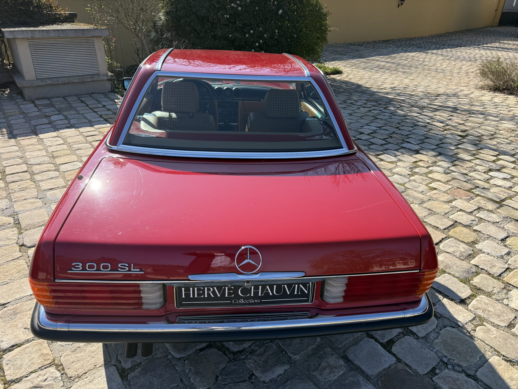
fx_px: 359
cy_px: 194
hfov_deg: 71.6
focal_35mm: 24
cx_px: 259
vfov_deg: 56.8
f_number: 1.78
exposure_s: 1/2445
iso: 80
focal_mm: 6.76
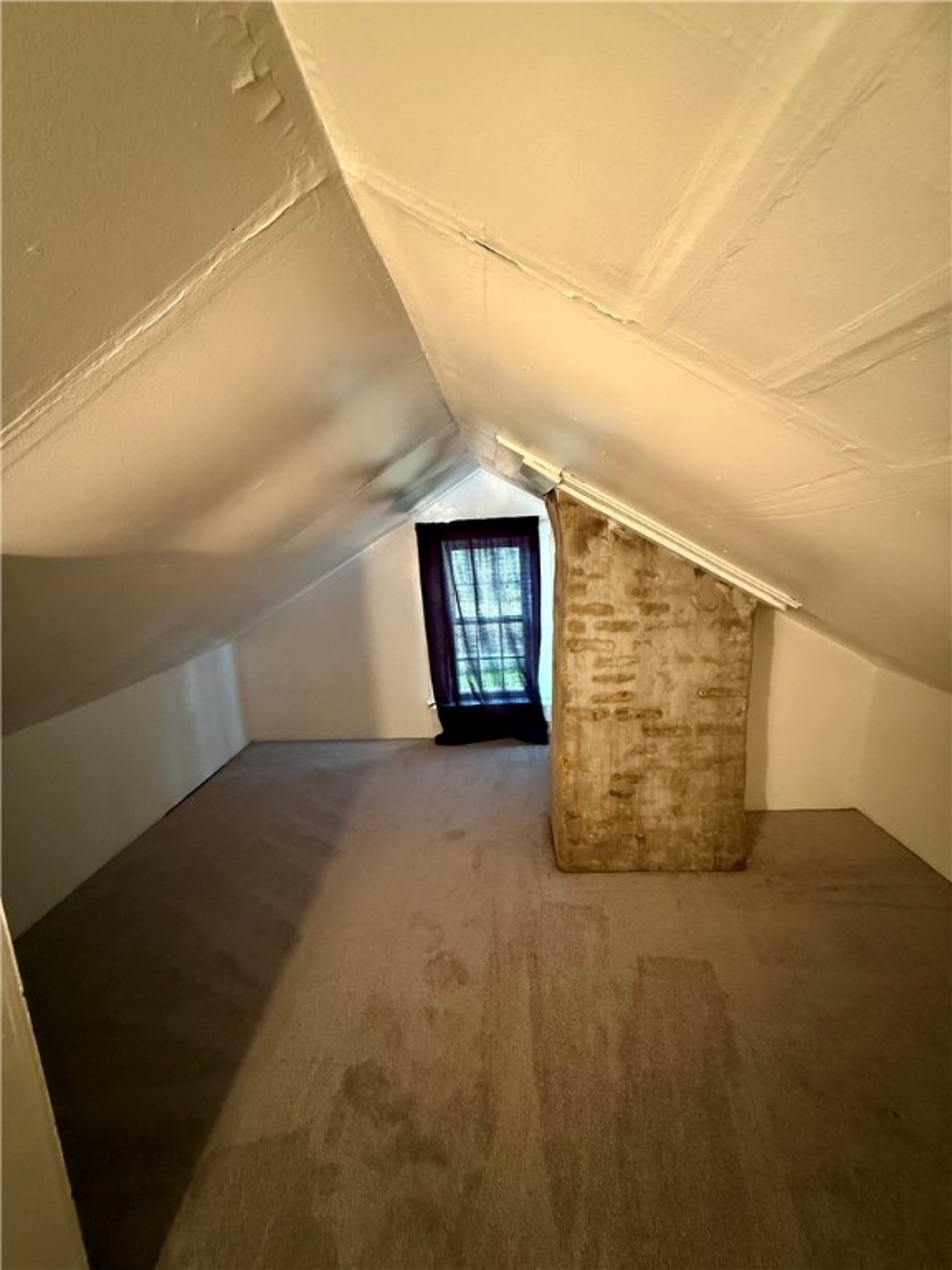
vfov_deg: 102.1
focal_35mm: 14
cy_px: 635
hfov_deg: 85.7
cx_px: 476
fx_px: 513
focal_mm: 2.22
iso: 1000
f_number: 2.2
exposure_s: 1/40
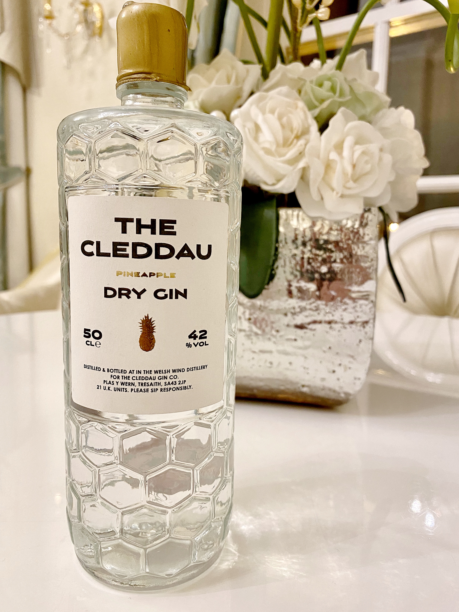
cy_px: 306
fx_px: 460
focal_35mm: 26
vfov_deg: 67.3
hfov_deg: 53.1
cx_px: 230
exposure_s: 1/50
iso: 250
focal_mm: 4.25
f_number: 1.8
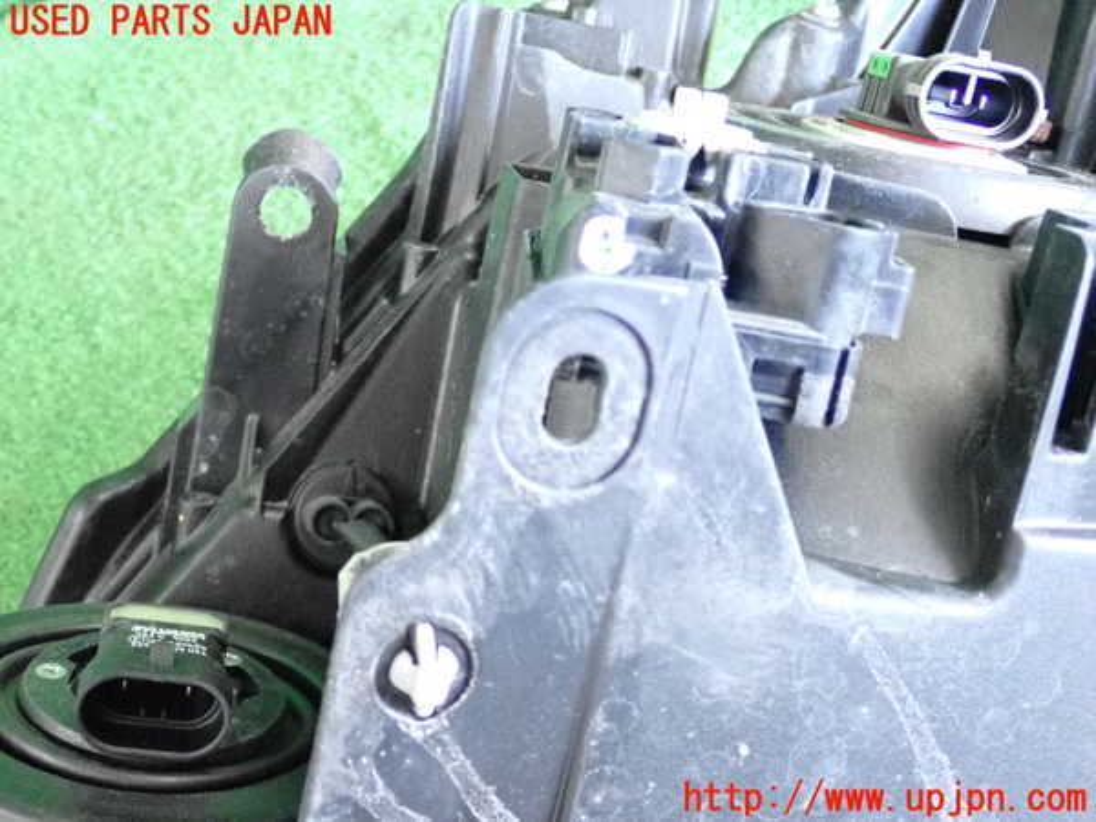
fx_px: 1583
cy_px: 411
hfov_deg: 38.2
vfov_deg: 29.1
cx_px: 548
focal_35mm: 50
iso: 5000
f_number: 3.2
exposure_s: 1/125
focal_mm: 9.01
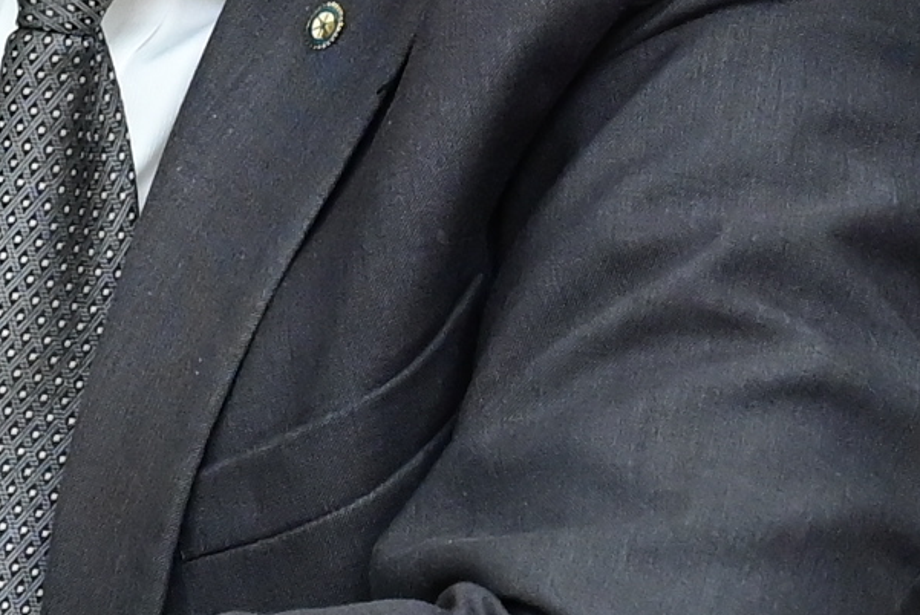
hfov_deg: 4.0
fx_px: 13148
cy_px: 11
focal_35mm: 514
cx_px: -487
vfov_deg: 2.7
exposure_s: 1/125
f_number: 4
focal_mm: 70
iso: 2500
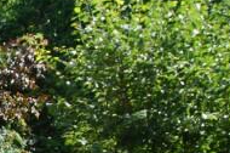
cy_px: 307
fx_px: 517
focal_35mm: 81
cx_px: -120
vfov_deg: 14.1
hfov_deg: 21.0
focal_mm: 10
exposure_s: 1/100
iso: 100
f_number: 7.1
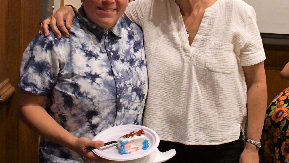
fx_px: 437
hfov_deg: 36.6
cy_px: 43
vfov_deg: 20.9
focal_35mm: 57
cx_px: 145
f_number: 3.5
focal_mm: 18
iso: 5600
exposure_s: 1/60
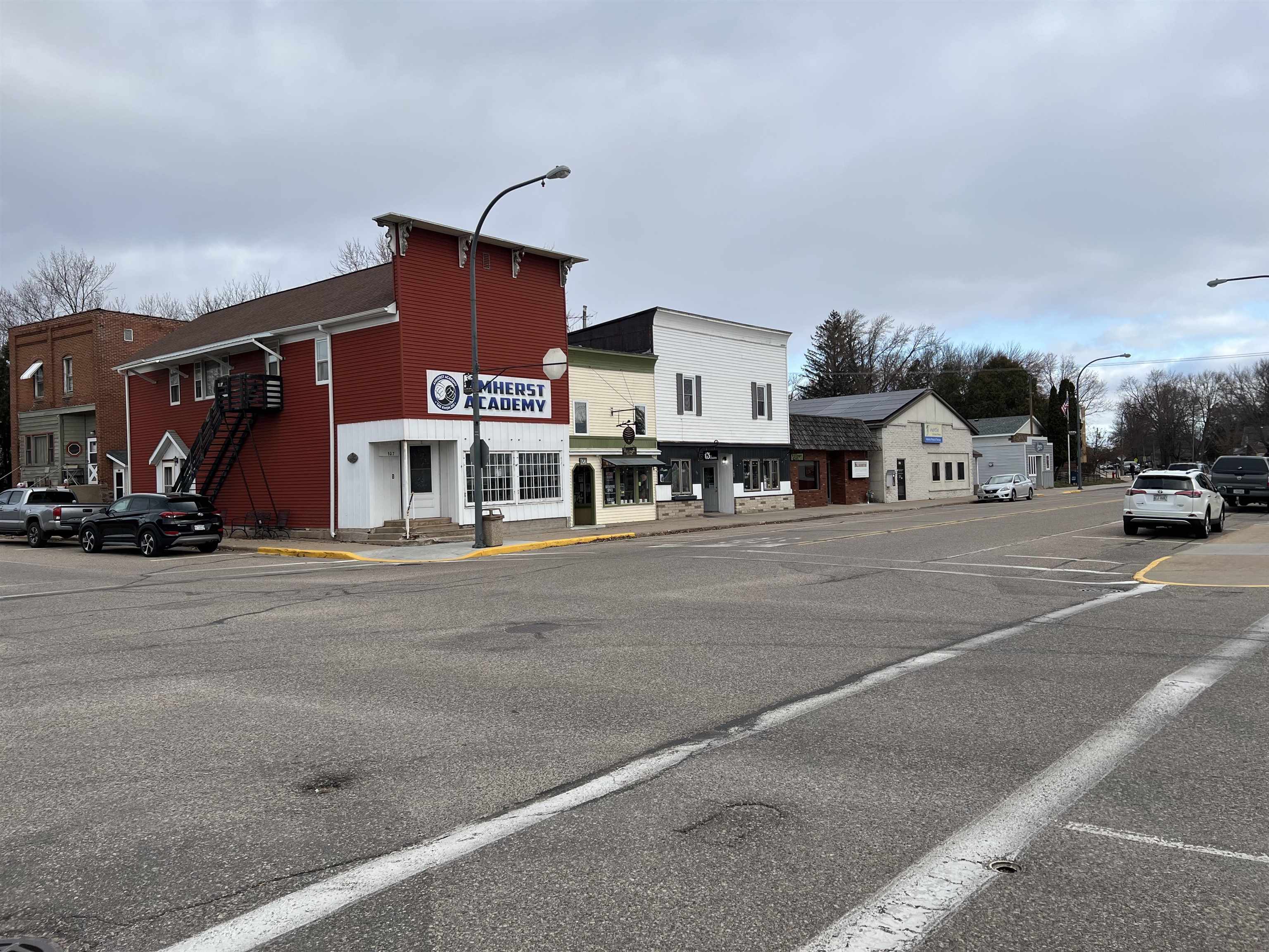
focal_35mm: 26
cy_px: 476
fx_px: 953
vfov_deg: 53.1
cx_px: 634
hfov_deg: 67.3
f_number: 1.5
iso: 50
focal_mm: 5.7
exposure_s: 1/1079
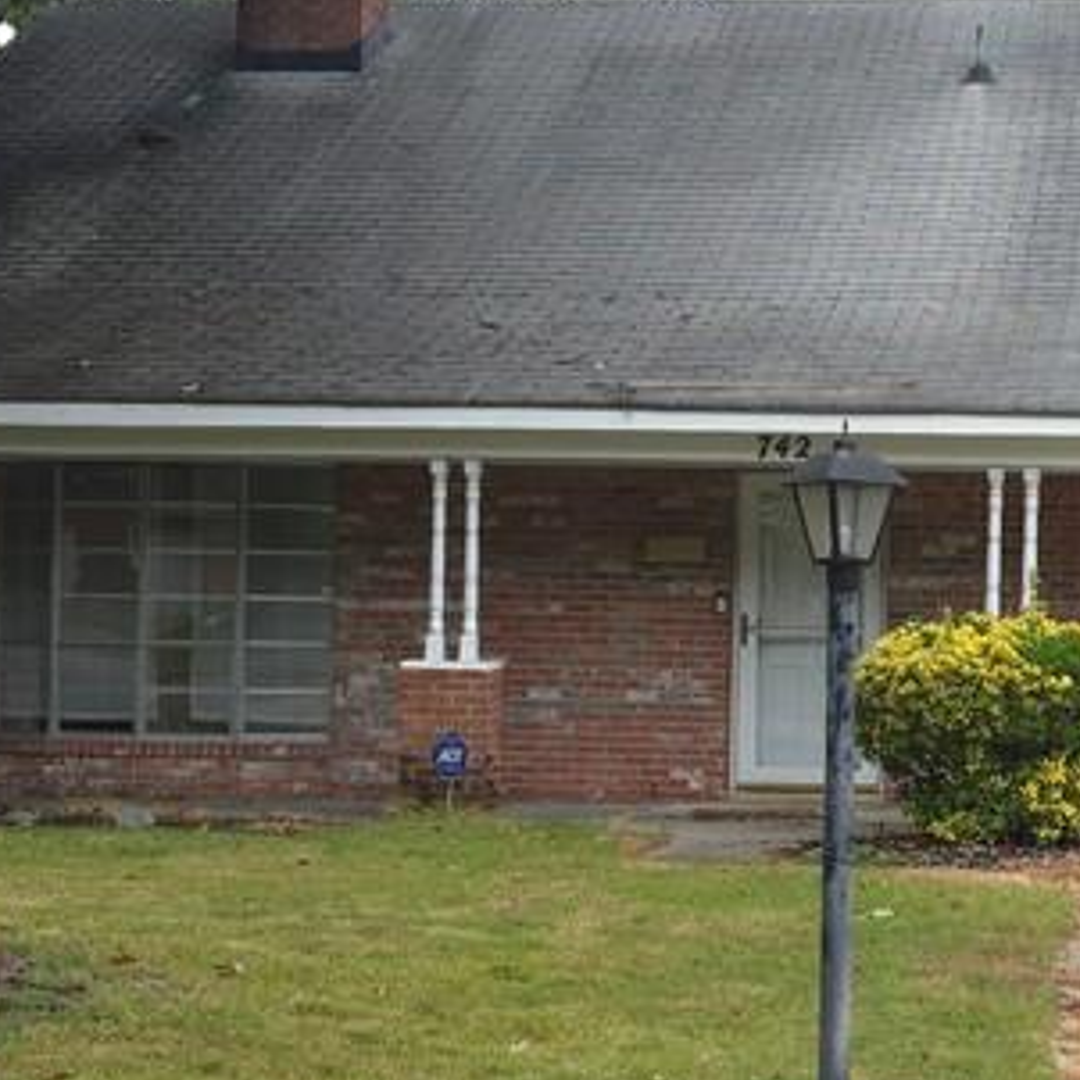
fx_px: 2436
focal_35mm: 69
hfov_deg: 24.4
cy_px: 612
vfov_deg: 25.0
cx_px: 923
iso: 20
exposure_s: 1/120
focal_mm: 6.3
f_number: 1.7
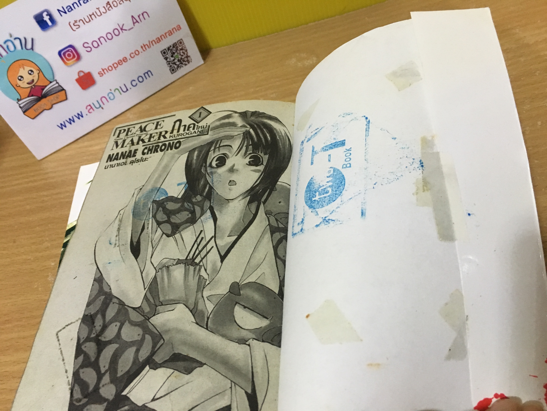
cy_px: 206
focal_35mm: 29
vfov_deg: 48.2
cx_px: 274
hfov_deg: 61.7
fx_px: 458
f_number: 2.2
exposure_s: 1/17
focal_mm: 4.15
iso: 200
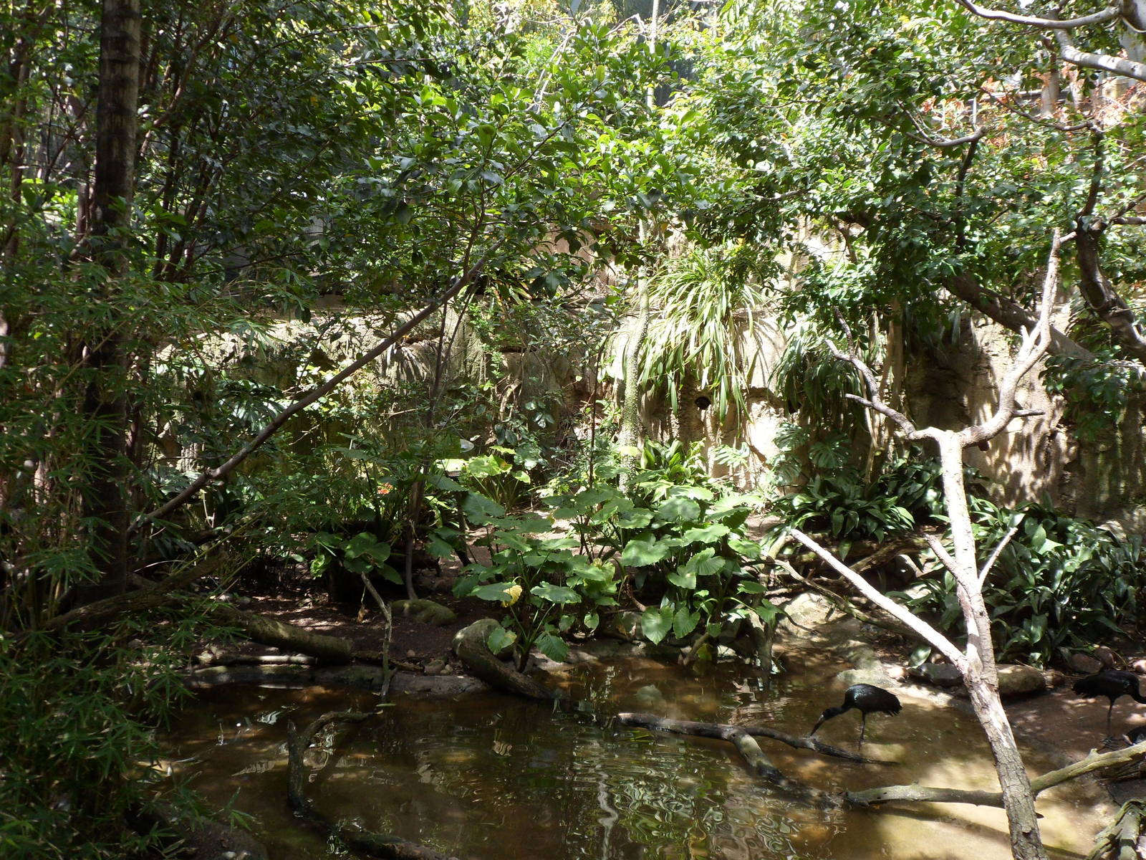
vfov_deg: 51.4
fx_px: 894
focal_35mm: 27
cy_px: 430
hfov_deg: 65.3
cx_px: 573
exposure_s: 1/125
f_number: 3.3
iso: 80
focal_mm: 4.9
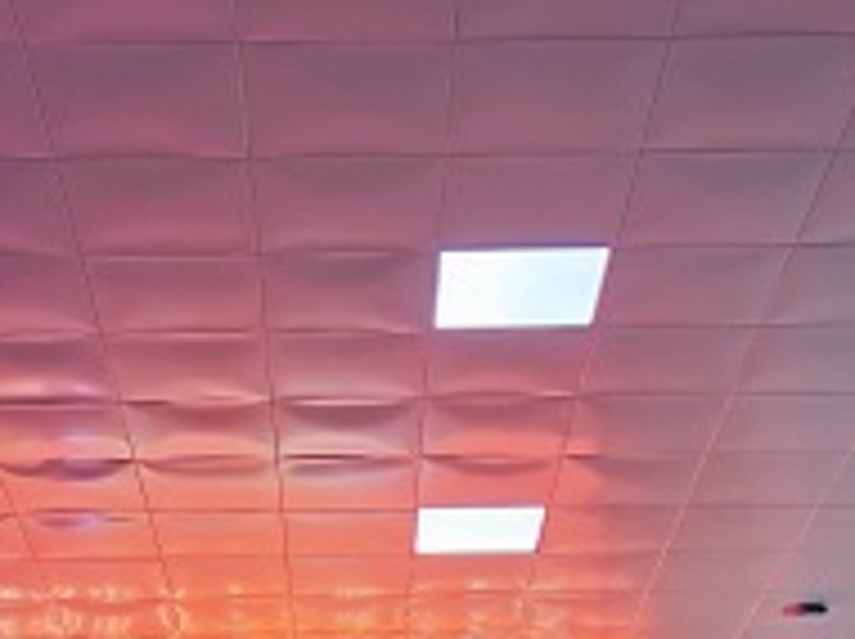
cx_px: 358
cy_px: 943
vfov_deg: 15.8
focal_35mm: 86
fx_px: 2121
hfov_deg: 22.8
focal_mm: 5.56
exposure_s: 1/115
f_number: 1.6
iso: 50
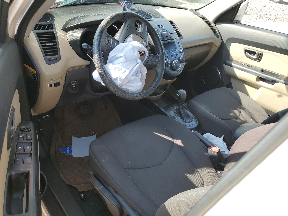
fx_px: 216
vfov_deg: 53.1
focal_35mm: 26
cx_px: 144
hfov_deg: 67.3
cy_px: 108
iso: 50
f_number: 1.5
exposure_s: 1/417
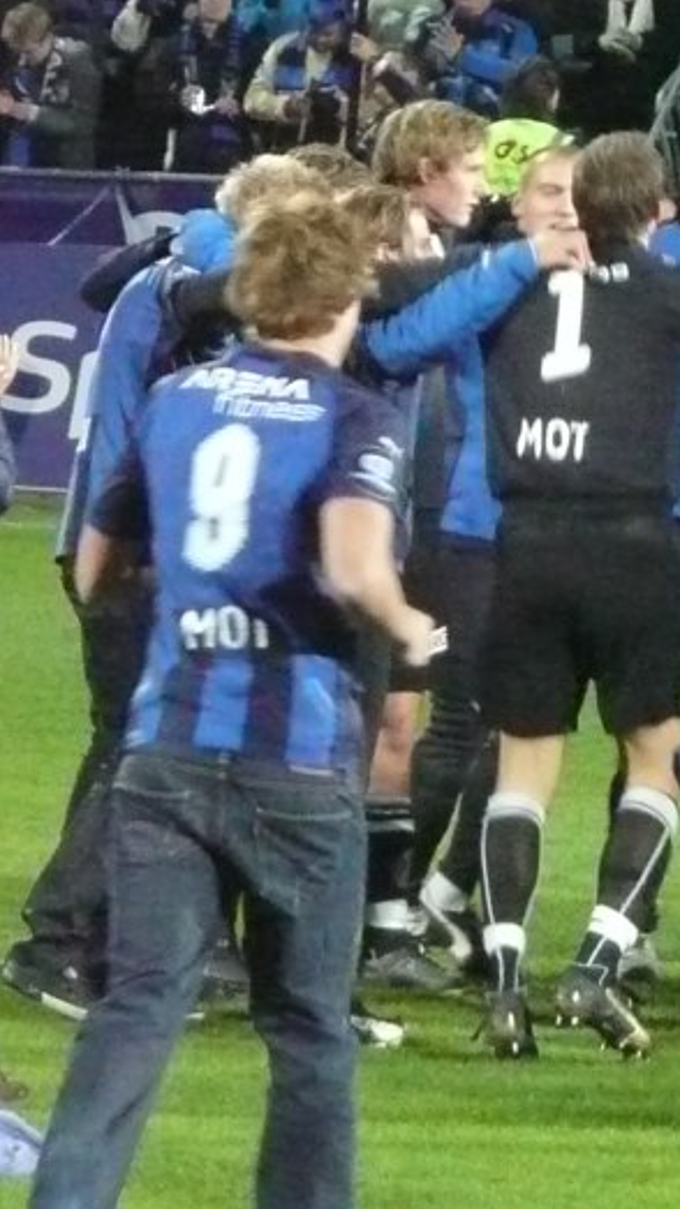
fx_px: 24245
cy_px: 402
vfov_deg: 2.9
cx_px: 934
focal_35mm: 756
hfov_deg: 1.6
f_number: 4.9
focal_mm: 43.3
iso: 800
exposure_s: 1/60
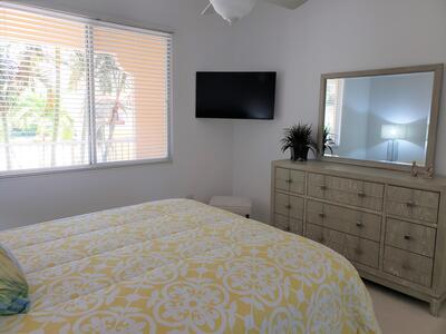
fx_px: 335
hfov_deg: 67.3
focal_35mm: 26
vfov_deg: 53.1
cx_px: 223
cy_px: 167
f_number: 2.4
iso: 64
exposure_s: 1/60
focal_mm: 4.3
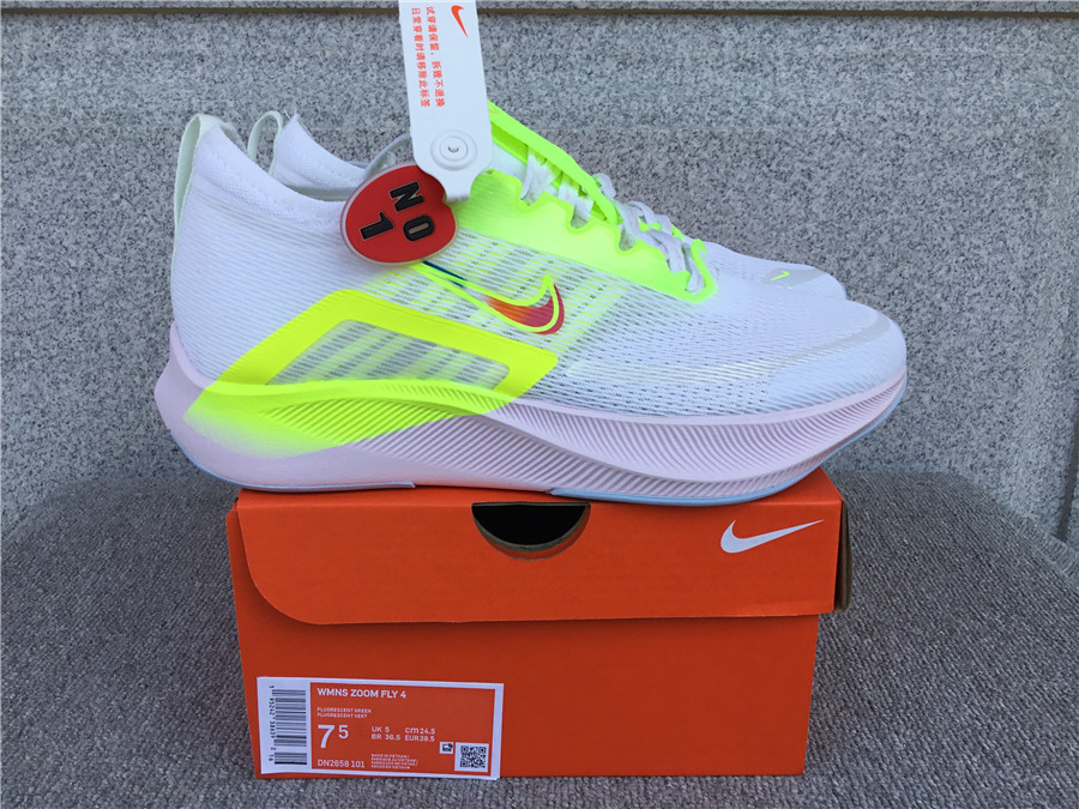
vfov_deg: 45.4
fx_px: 966
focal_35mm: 31
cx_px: 540
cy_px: 404
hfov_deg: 58.4
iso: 25
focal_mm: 3.3
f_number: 2.4
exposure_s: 1/443
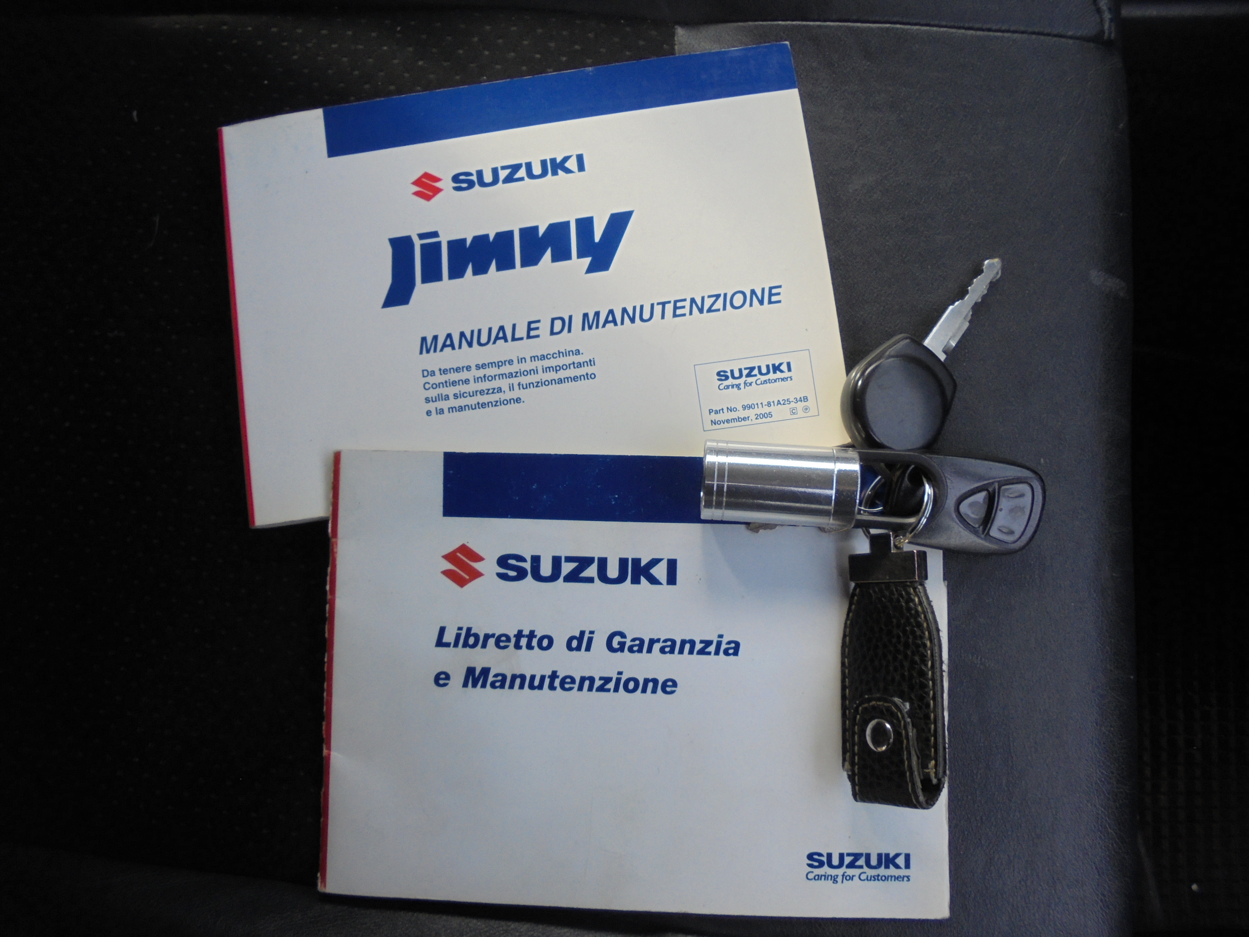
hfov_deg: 67.3
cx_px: 624
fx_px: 938
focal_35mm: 26
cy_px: 468
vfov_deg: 53.1
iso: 100
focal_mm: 4.6
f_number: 3.5
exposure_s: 1/60
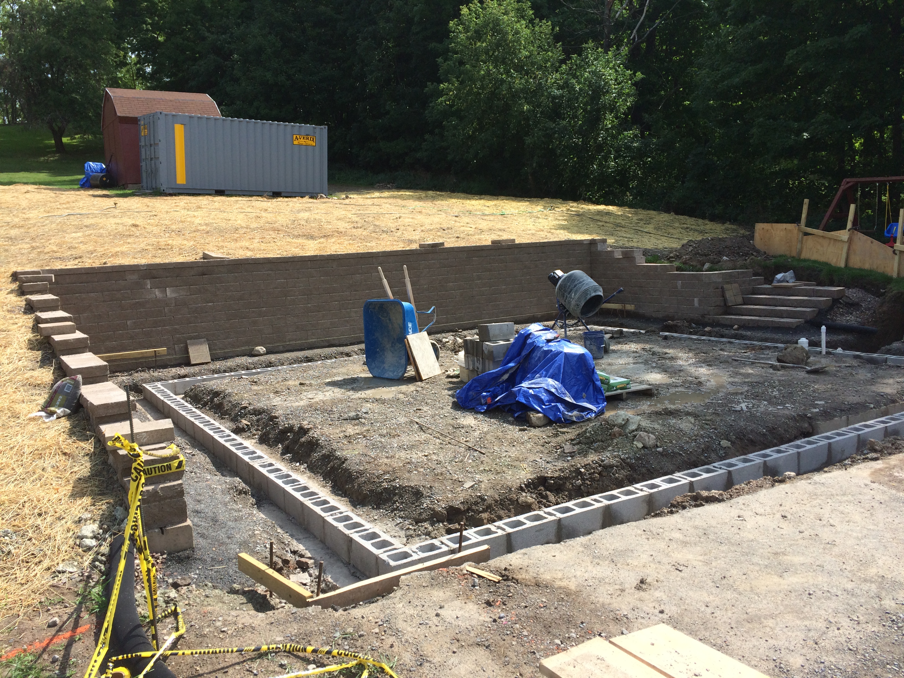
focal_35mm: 29
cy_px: 339
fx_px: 757
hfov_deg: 61.7
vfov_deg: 48.2
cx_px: 452
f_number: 2.2
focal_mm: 4.15
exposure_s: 1/1282
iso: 32
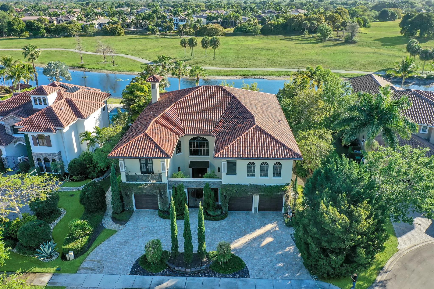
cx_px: 217
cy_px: 144
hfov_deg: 65.5
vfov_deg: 46.4
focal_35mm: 28
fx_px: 338
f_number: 5.6
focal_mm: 10.26
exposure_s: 1/320
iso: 100
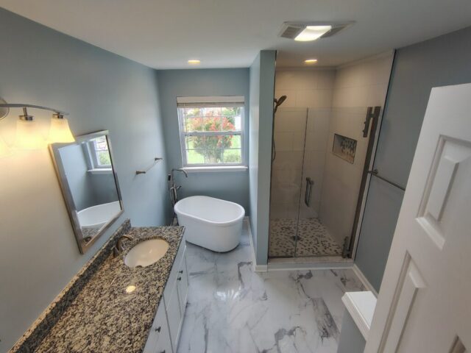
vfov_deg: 78.1
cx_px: 236
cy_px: 176
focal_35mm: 16
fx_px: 218
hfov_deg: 94.5
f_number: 2.2
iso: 157
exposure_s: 1/120
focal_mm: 2.13
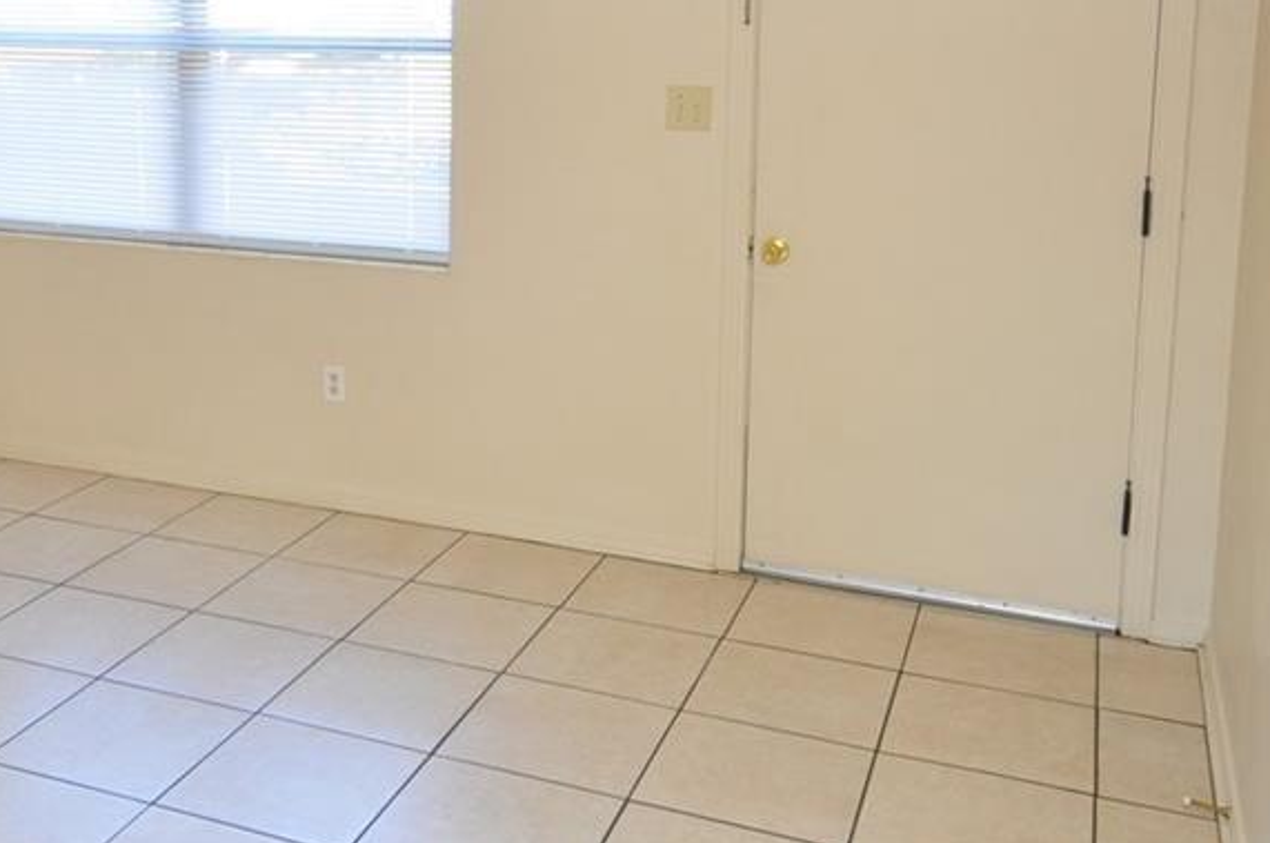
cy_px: 200
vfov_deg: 31.2
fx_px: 1480
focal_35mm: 42
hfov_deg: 45.4
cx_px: 380
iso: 450
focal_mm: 10
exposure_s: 1/60
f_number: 4
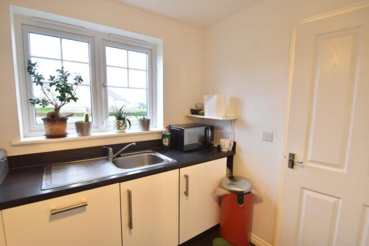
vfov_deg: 72.1
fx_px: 169
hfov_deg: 95.0
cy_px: 123
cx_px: 184
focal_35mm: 16
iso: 560
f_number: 5
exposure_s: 1/15
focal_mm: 11
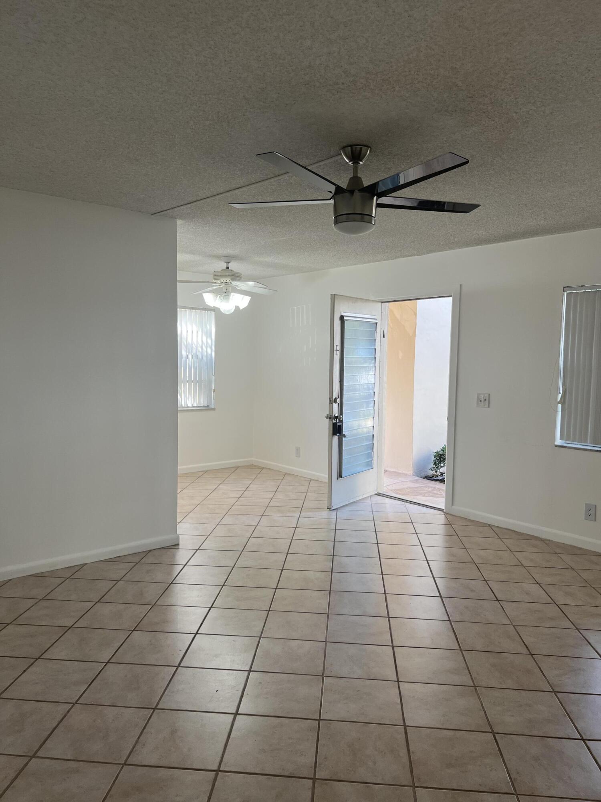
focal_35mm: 26
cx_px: 300
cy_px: 401
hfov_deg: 53.1
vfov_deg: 67.3
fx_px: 602
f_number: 1.5
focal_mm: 5.7
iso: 64
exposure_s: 1/120
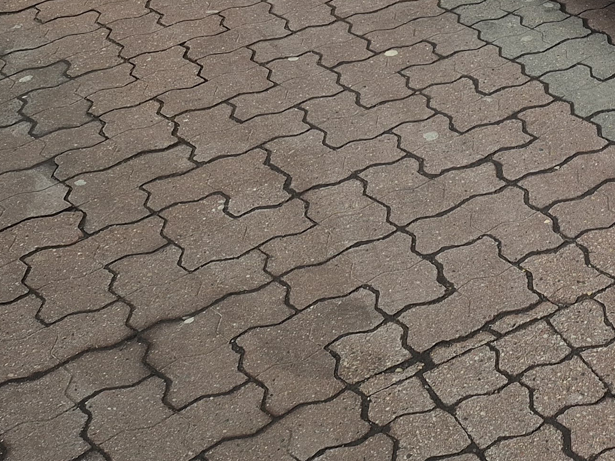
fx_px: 1261
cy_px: -159
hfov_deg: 23.6
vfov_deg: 19.0
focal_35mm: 71
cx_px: 838
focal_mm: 5.4
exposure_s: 1/100
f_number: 1.8
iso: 50
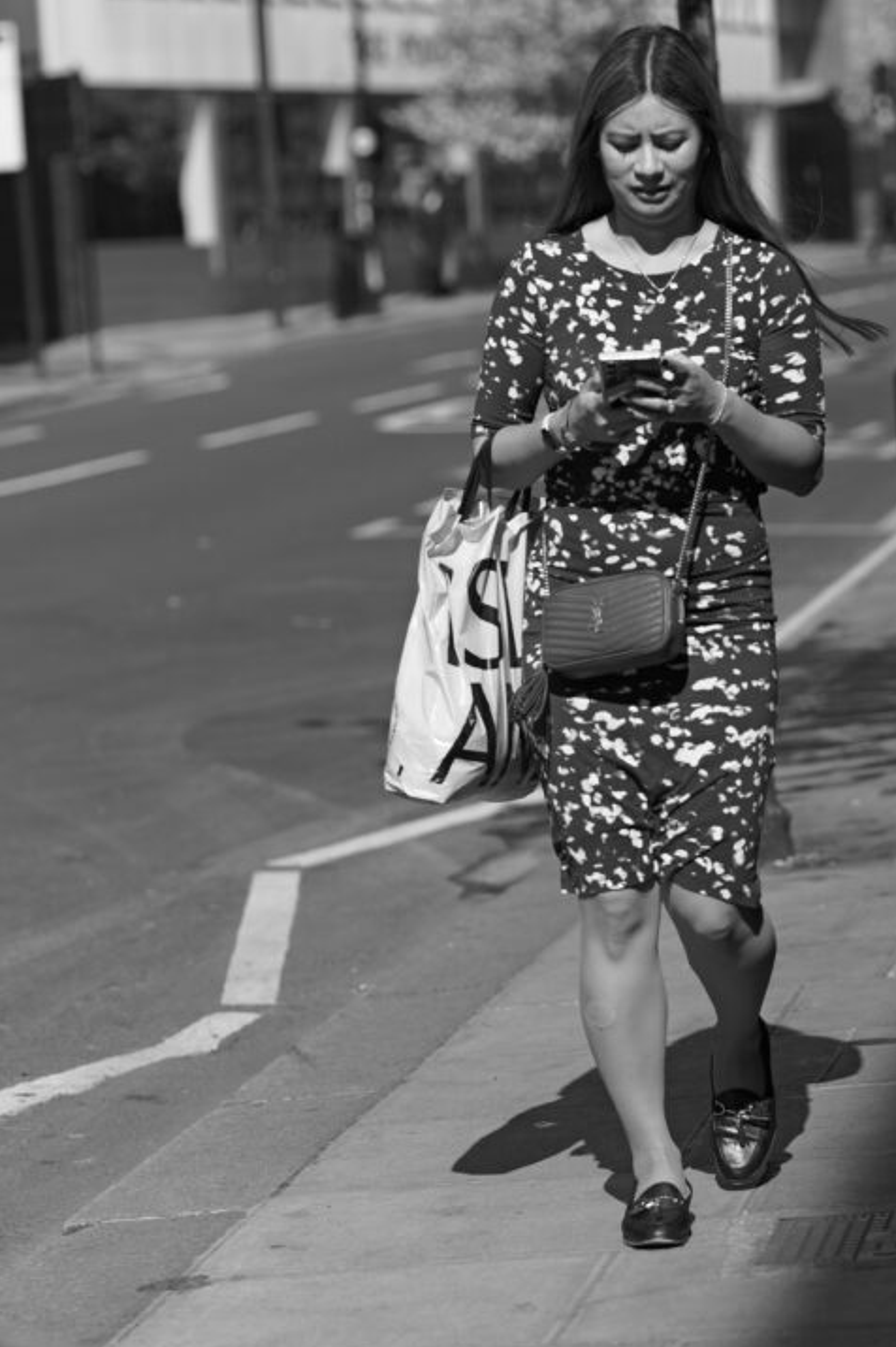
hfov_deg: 10.0
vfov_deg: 15.0
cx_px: 693
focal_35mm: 137
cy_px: 482
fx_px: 5119
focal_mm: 85
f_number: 2.8
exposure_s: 1/6400
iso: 250
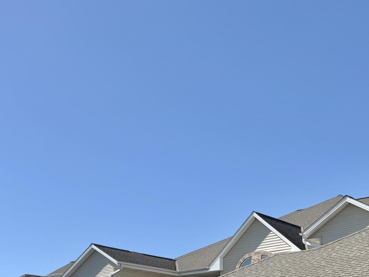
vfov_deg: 24.2
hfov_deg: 34.2
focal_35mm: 56
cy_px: 314
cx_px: 227
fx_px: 597
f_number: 1.78
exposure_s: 1/5319
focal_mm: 6.76
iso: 80
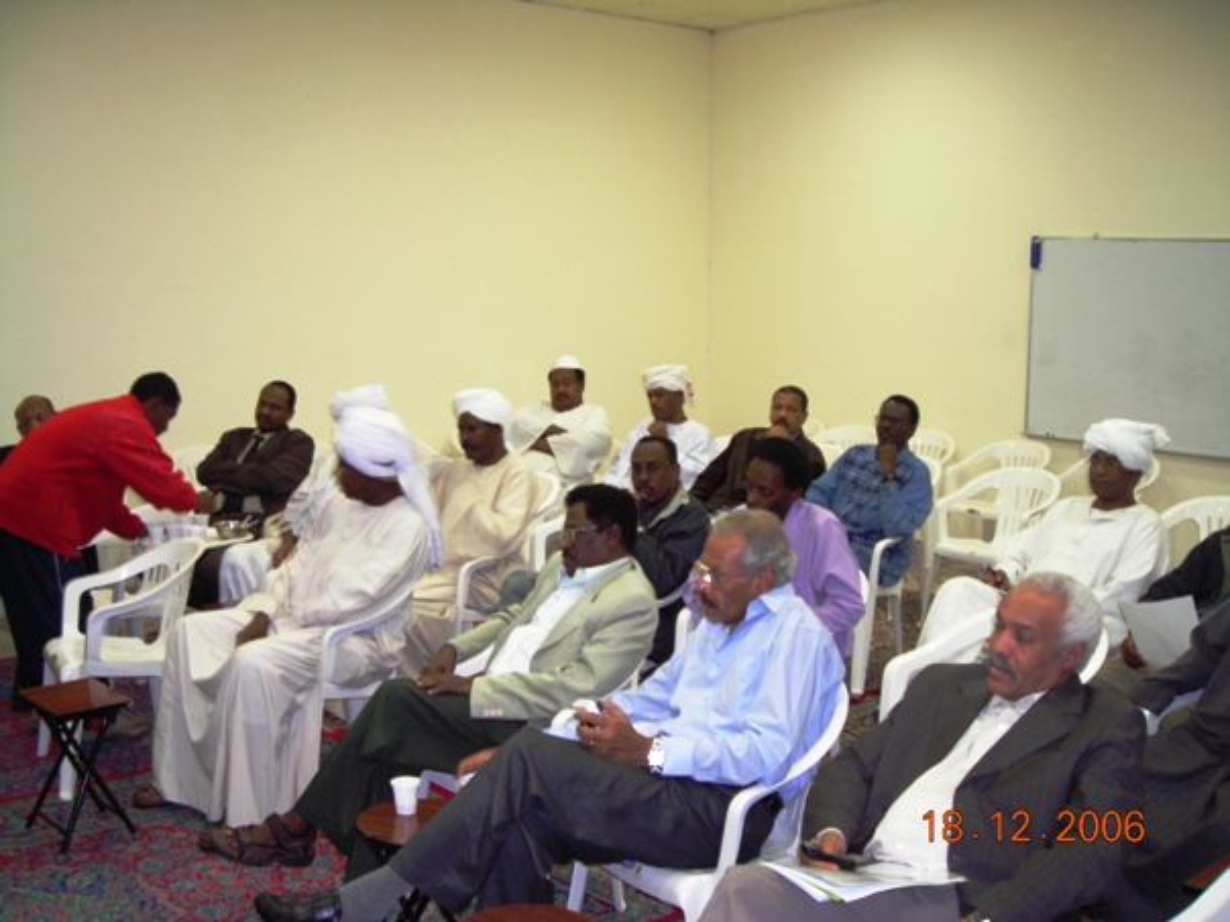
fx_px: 1350
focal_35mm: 38
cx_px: 615
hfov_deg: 49.0
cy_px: 461
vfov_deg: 37.7
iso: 200
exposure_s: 1/2.2
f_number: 3.2
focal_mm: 6.3
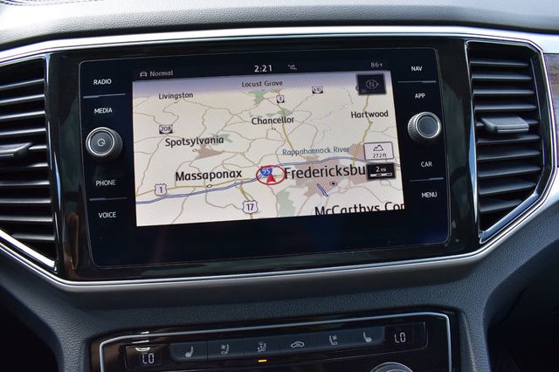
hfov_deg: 67.4
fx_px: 419
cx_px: 280
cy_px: 186
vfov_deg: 47.9
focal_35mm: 27
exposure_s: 1/60
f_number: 8
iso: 400
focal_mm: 18
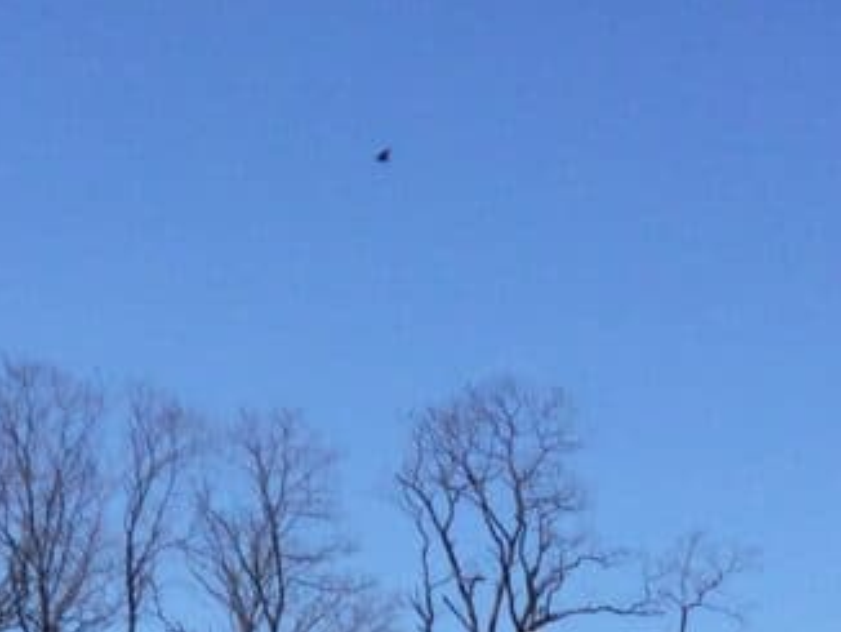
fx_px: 3550
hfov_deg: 13.5
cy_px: 1481
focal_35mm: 146
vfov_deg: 9.2
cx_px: 599
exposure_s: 1/1431
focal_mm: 3.3
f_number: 2.4
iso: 25
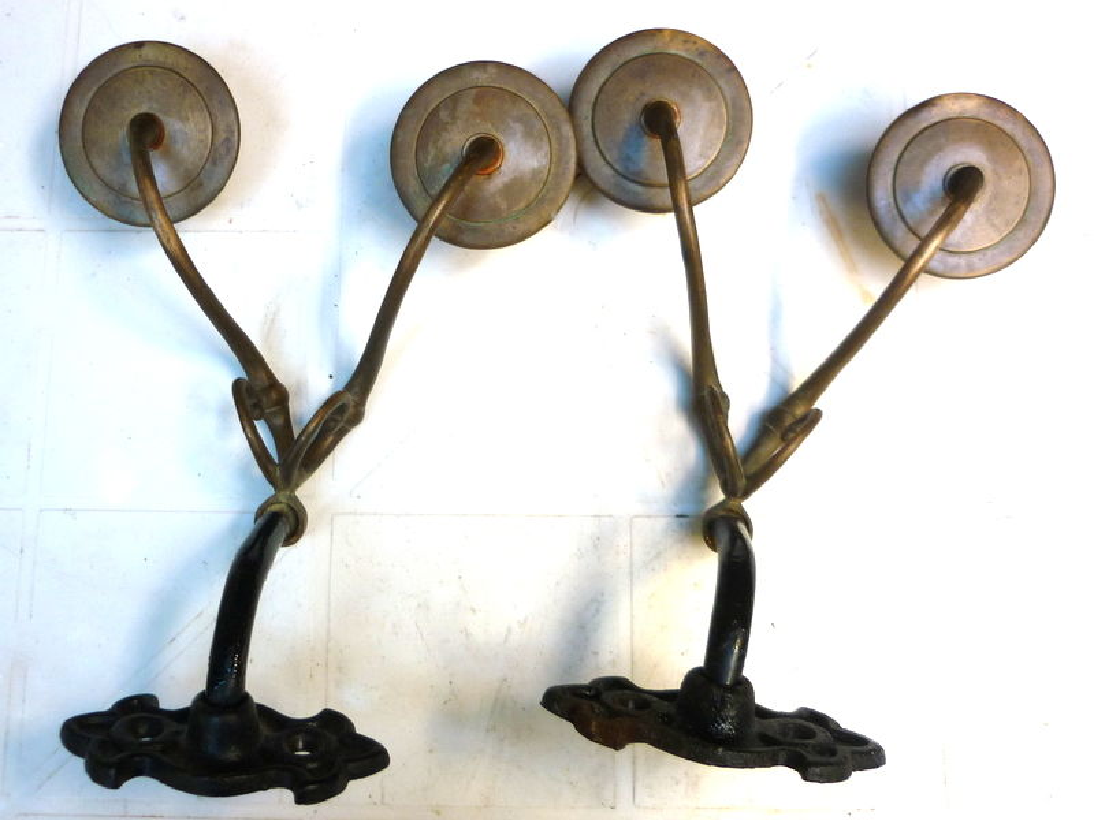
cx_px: 547
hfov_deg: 52.6
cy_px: 410
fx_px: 1106
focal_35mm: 35
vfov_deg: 40.7
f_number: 2.8
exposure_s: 1/50
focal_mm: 5.5
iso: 80
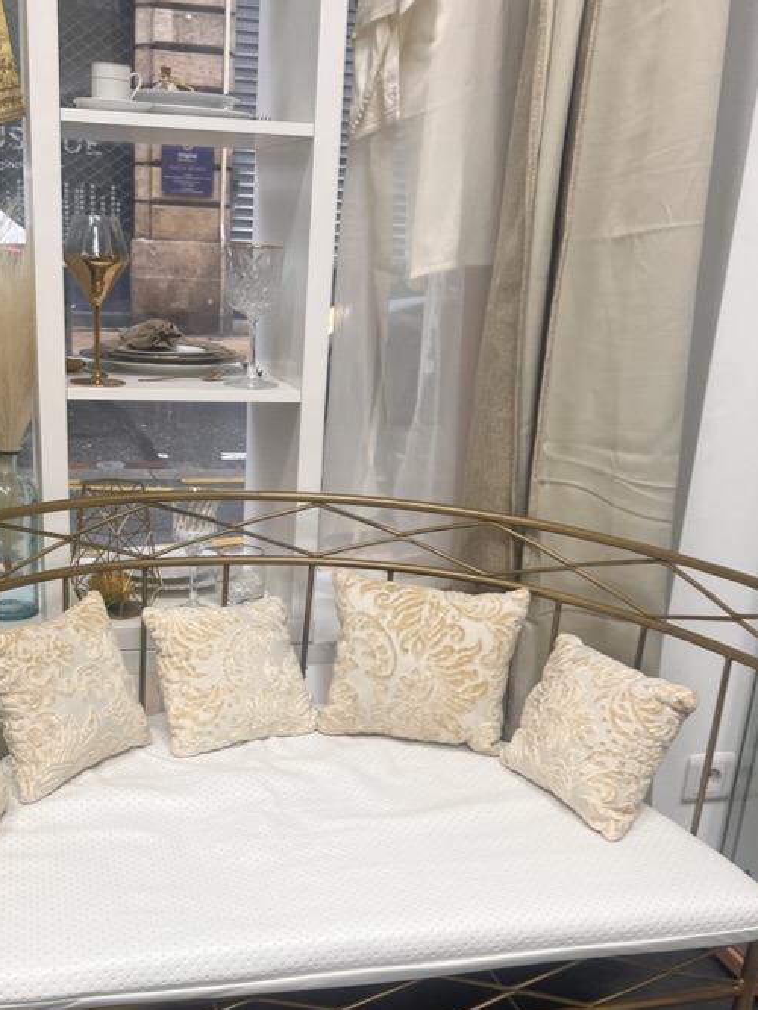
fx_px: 1167
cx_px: 284
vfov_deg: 46.2
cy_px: 654
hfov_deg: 35.8
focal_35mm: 40
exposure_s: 1/100
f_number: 1.5
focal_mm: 5.7
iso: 80
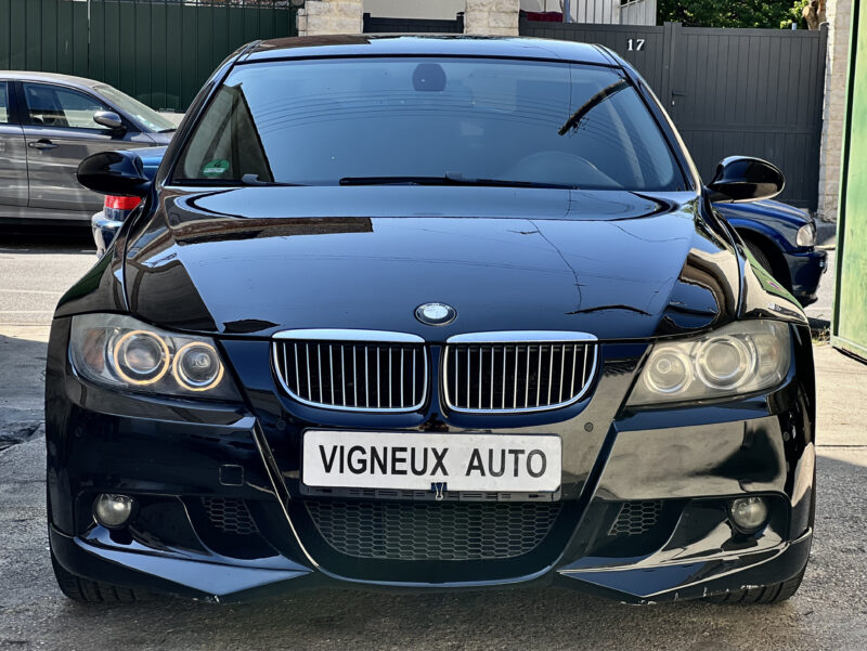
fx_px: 1930
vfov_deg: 19.2
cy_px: 326
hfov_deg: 25.3
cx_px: 434
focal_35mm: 77
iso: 20
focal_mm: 9
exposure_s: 1/138
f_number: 2.8
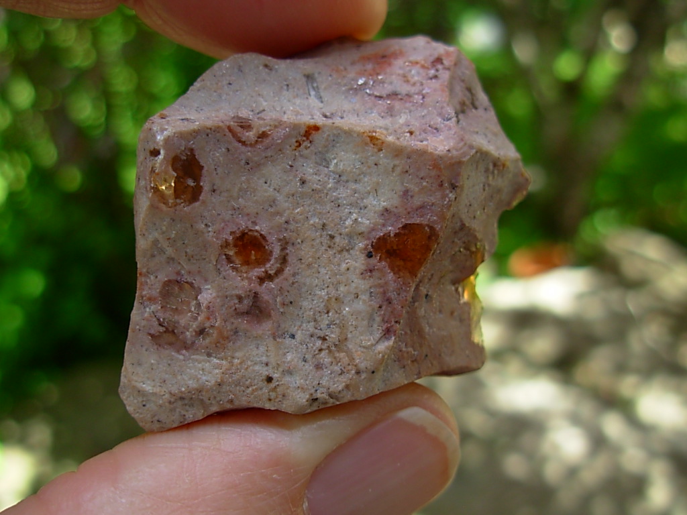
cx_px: 344
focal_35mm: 38
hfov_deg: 49.0
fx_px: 754
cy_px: 258
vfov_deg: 37.7
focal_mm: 6.3
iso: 50
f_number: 2.9
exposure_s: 1/148
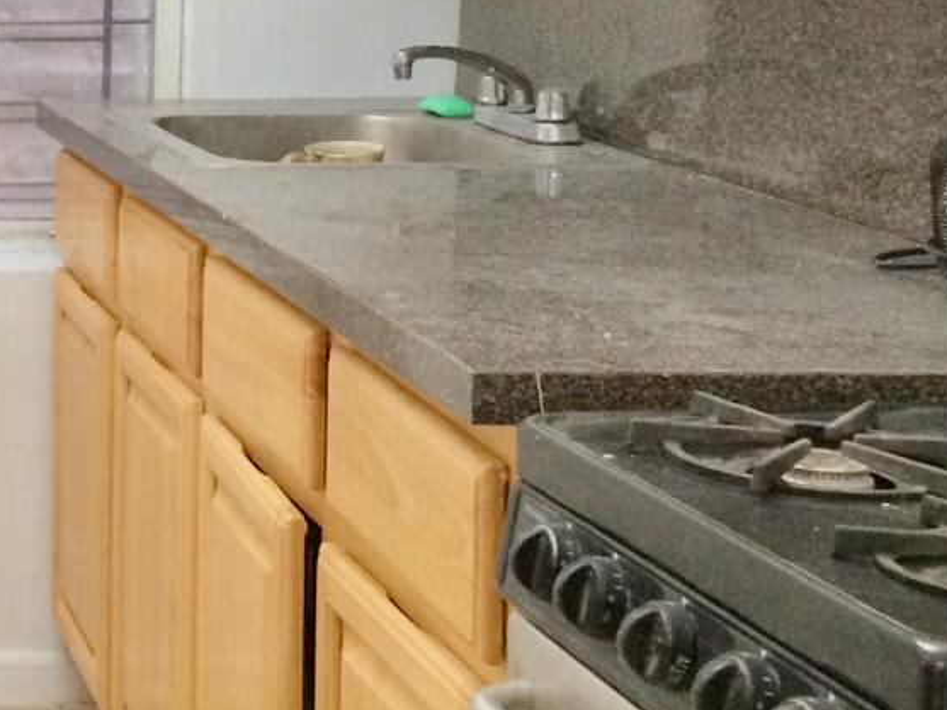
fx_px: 2326
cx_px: -226
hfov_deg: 21.2
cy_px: 15
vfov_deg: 17.0
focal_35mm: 85
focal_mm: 4.15
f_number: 2.2
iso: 200
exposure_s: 1/30
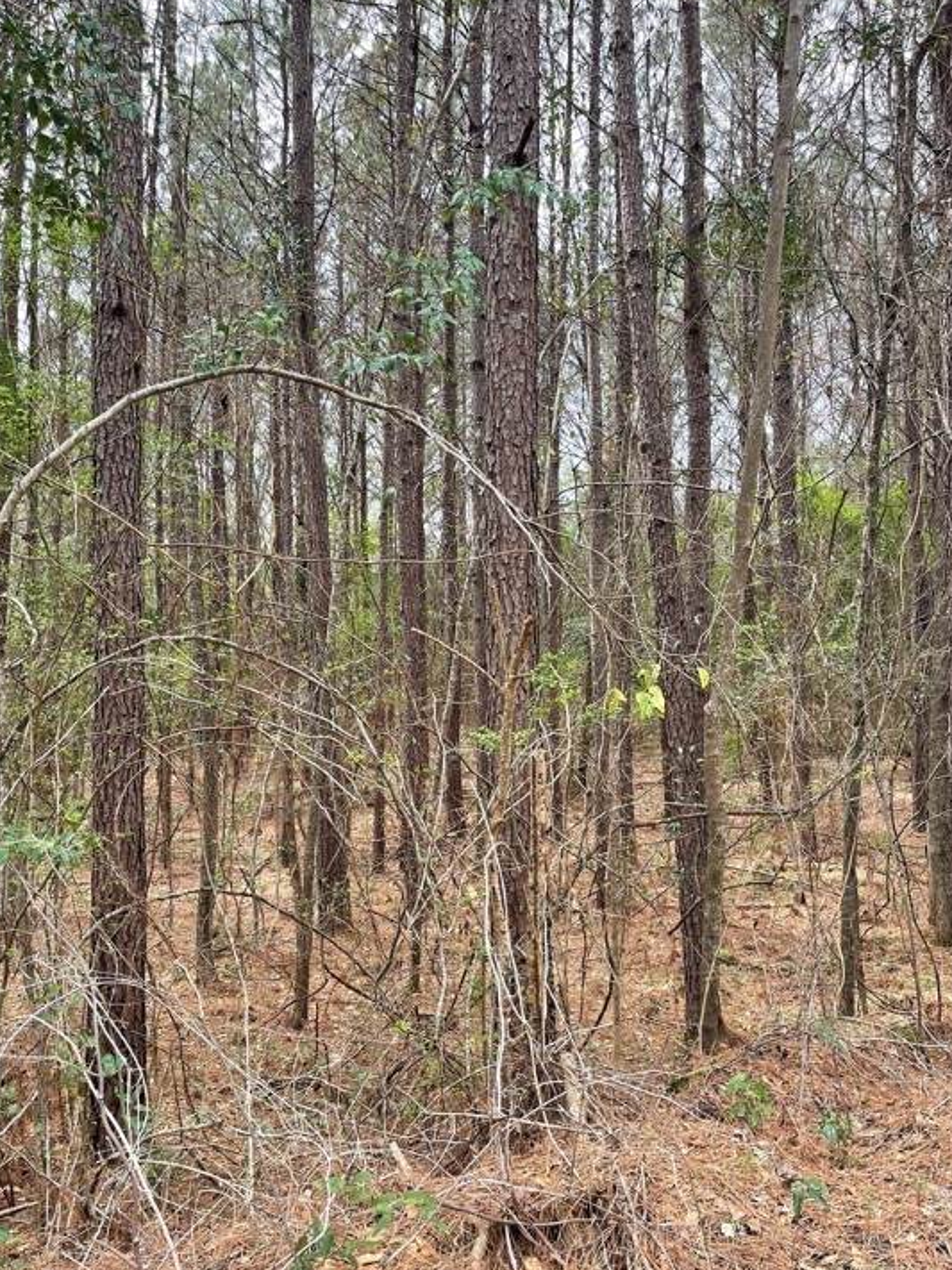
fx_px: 990
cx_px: 472
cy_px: 670
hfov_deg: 51.3
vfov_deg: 65.3
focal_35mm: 27
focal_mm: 5.1
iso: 32
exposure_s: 1/281
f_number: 1.6
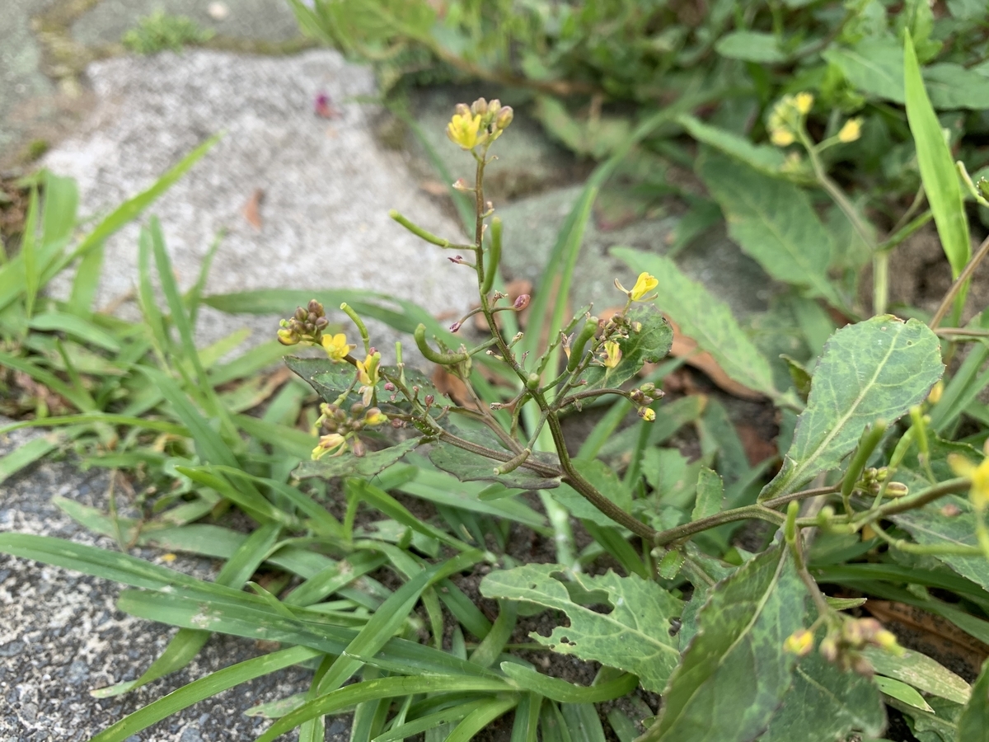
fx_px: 743
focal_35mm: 26
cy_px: 371
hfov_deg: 67.3
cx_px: 494
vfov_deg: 53.1
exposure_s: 1/121
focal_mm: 4.25
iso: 32
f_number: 1.8
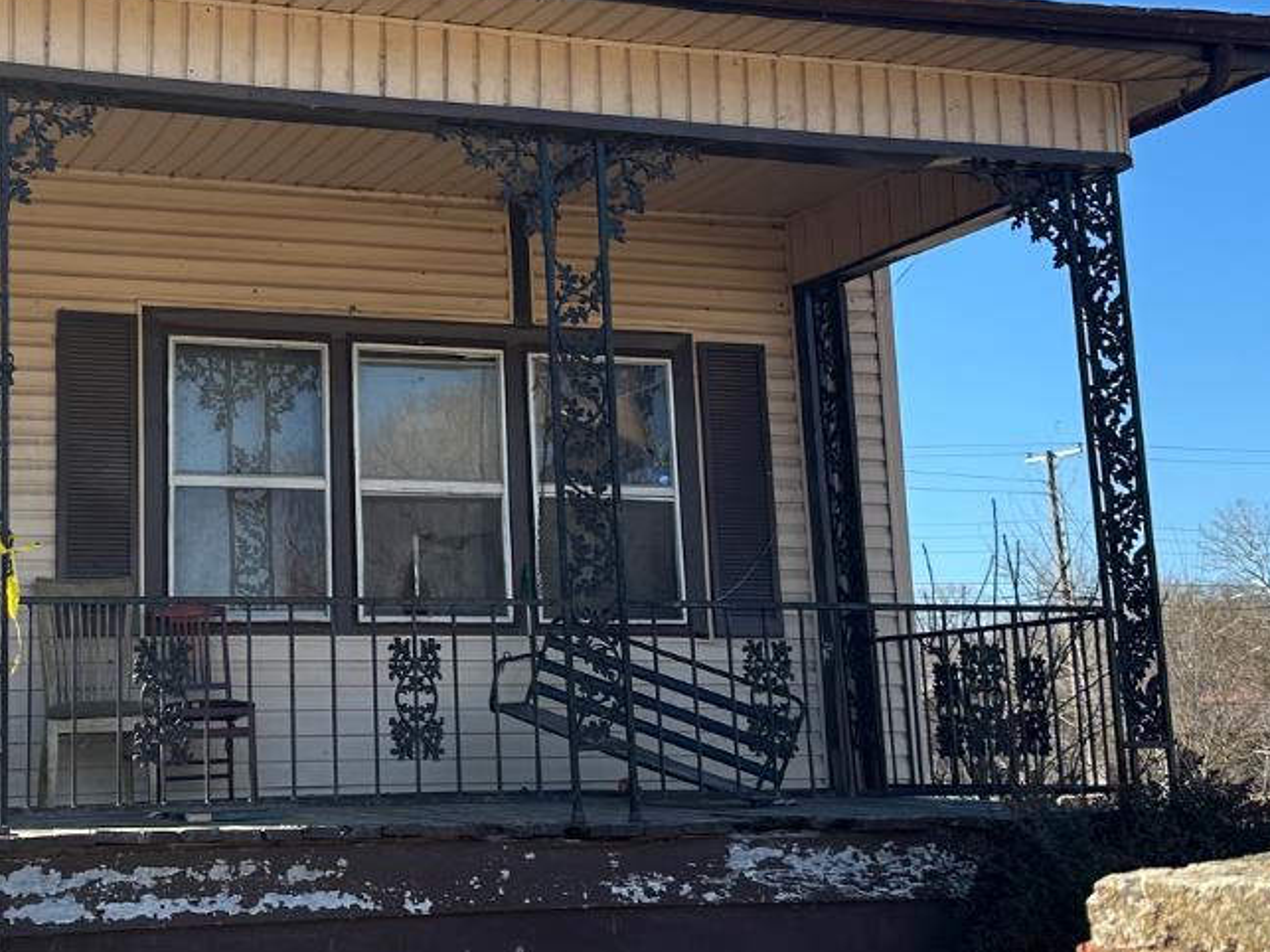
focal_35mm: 56
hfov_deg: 33.6
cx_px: 310
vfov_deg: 26.0
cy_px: 370
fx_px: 2054
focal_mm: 6.86
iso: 80
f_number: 1.78
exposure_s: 1/2028
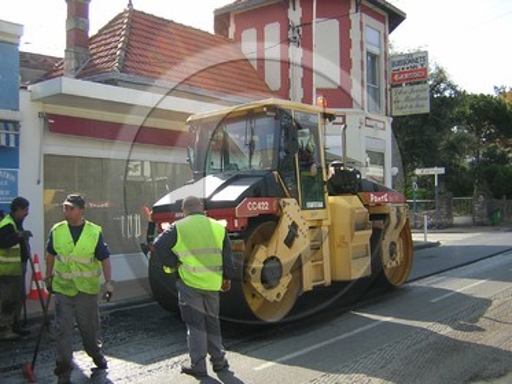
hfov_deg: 51.3
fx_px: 533
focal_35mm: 36
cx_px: 256
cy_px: 192
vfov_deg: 39.7
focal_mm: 4.7
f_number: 2.6
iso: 100
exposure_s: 1/490
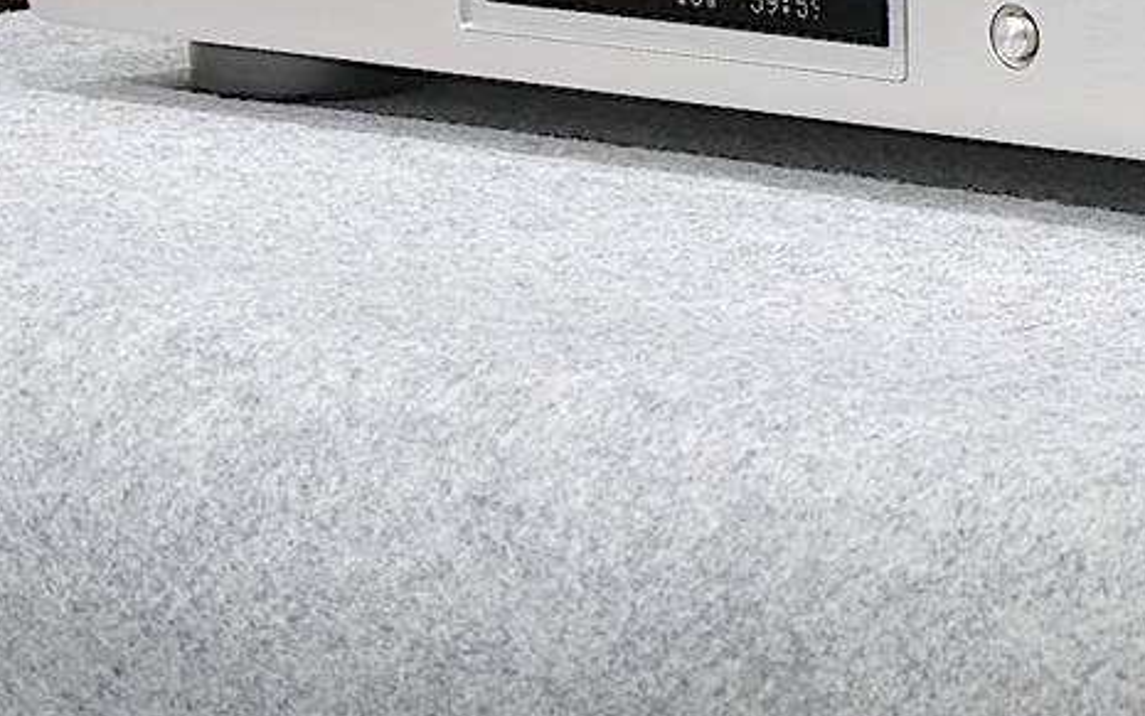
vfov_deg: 5.6
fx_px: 7242
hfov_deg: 9.0
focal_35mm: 232
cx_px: 1044
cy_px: -12
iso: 200
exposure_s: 1/8
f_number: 5.1
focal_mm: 19
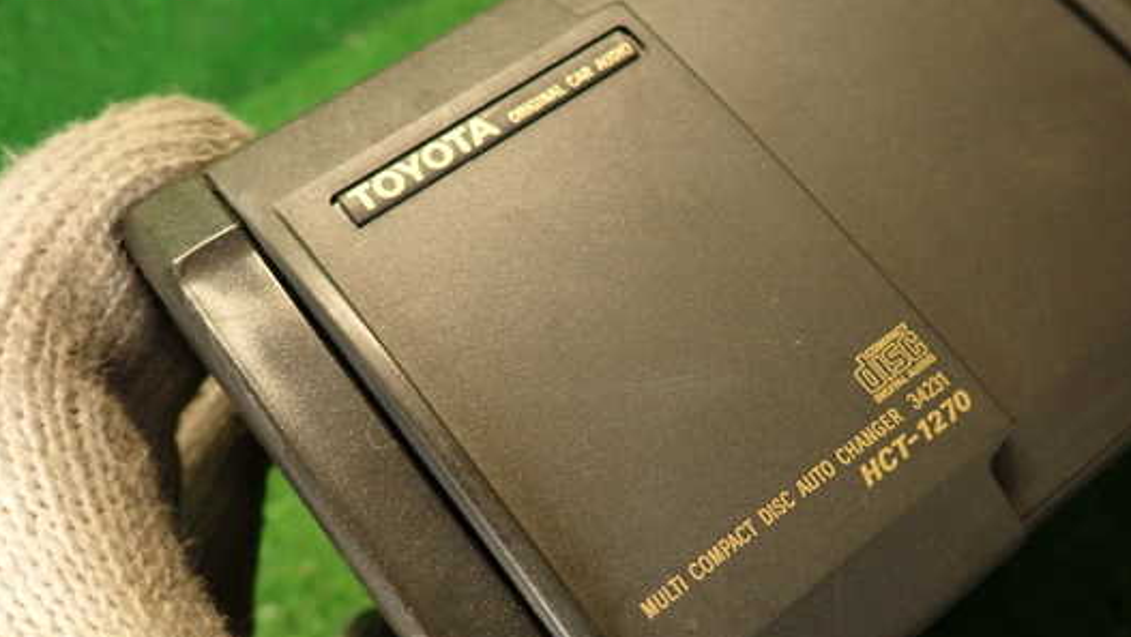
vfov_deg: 37.4
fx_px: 930
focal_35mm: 31
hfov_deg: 62.6
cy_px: 431
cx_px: 599
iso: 200
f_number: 2
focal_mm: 4.5
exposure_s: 1/30
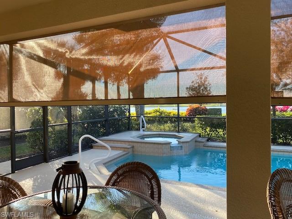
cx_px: 146
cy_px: 110
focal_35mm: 26
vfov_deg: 53.1
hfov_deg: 67.3
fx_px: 219
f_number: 1.8
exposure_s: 1/173
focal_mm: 4.25
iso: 32
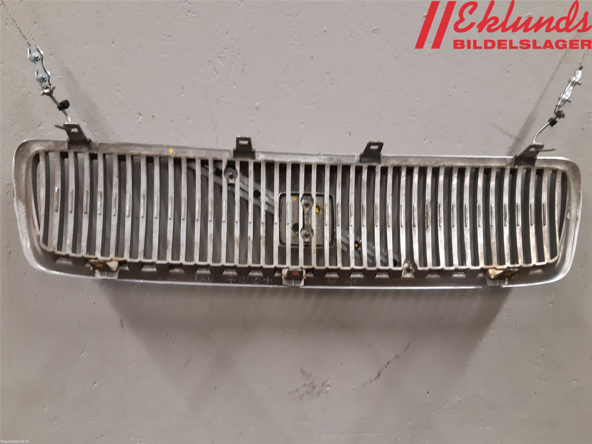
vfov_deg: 53.1
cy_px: 222
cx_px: 296
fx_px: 445
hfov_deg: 67.3
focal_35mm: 26
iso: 160
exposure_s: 1/50
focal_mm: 3.93
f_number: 1.7
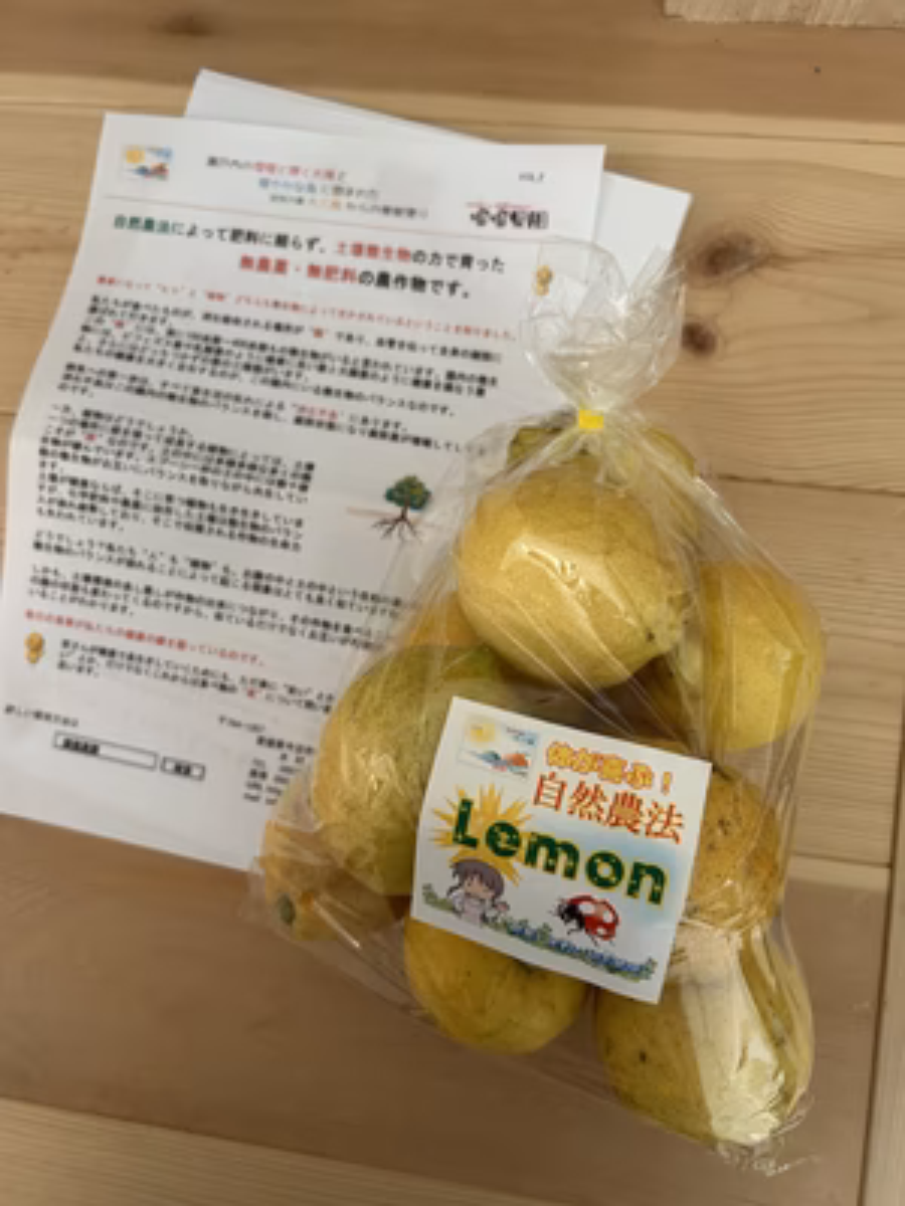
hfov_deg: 53.1
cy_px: 603
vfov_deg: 67.3
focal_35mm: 26
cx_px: 452
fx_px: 906
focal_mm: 5.7
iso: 250
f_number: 1.5
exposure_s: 1/60
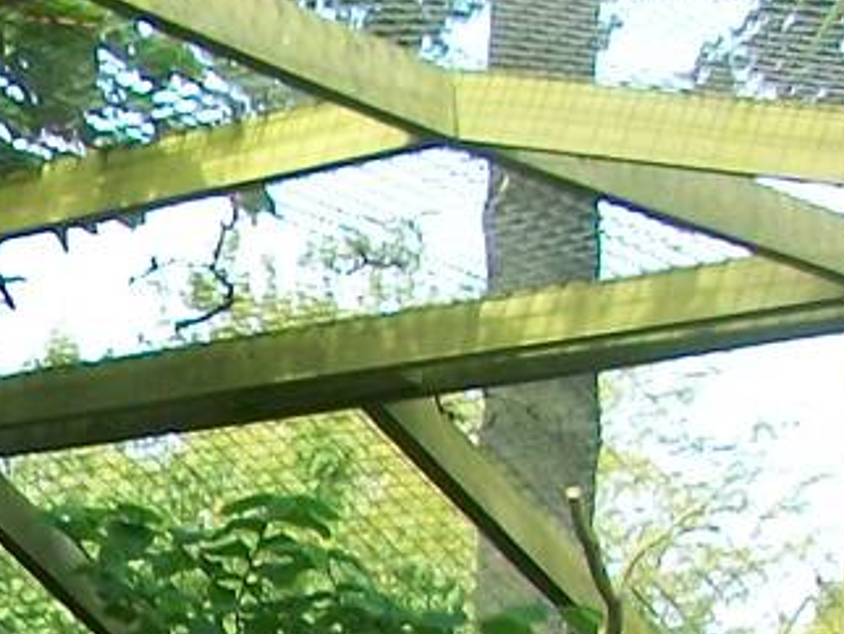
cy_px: 1386
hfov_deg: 10.9
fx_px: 3880
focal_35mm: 159
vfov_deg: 8.7
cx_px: -1046
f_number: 2.9
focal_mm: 5.7
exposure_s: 1/160
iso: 80
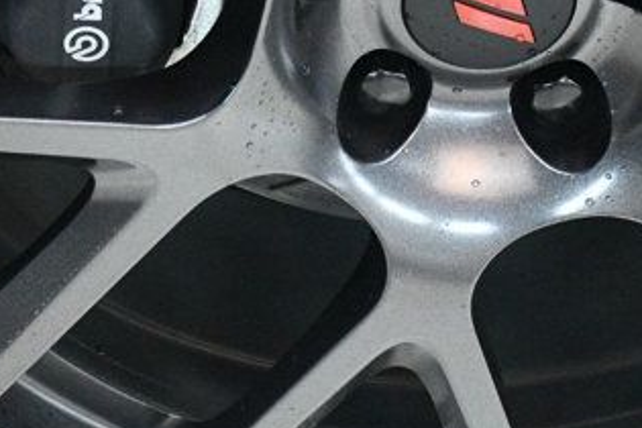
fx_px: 3014
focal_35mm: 169
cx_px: 436
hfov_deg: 12.1
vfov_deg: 8.1
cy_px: 6
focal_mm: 35
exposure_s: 1/60
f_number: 4.2
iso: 3200
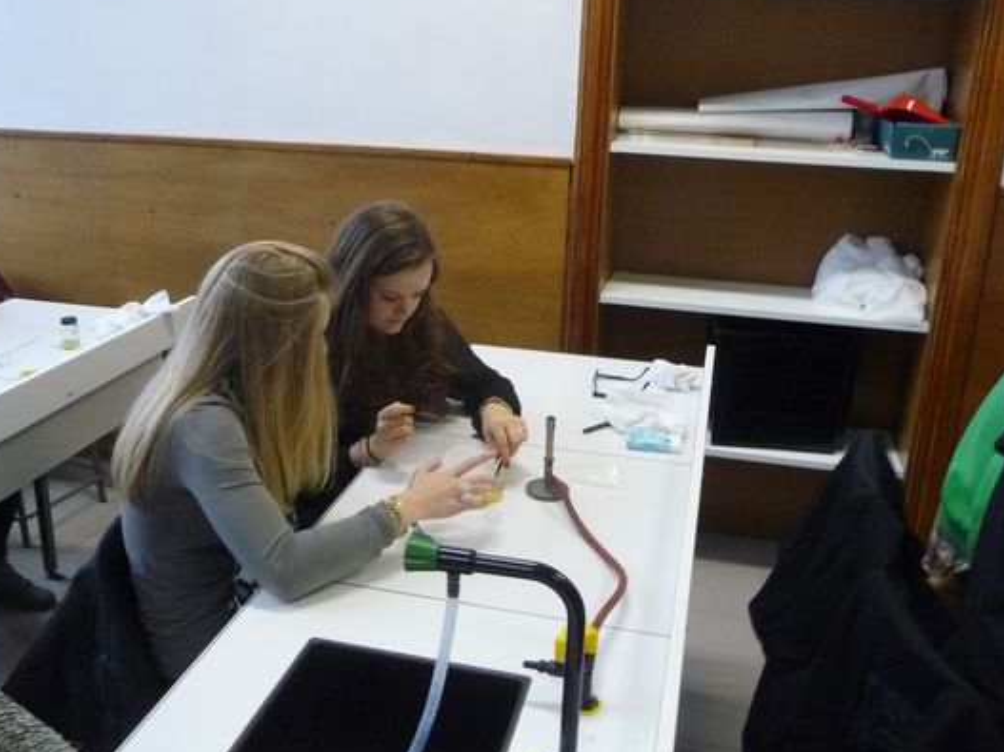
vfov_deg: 41.7
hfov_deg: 53.9
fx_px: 986
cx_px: 461
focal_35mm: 34
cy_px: 335
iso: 500
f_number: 3.3
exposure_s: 1/60
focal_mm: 4.7
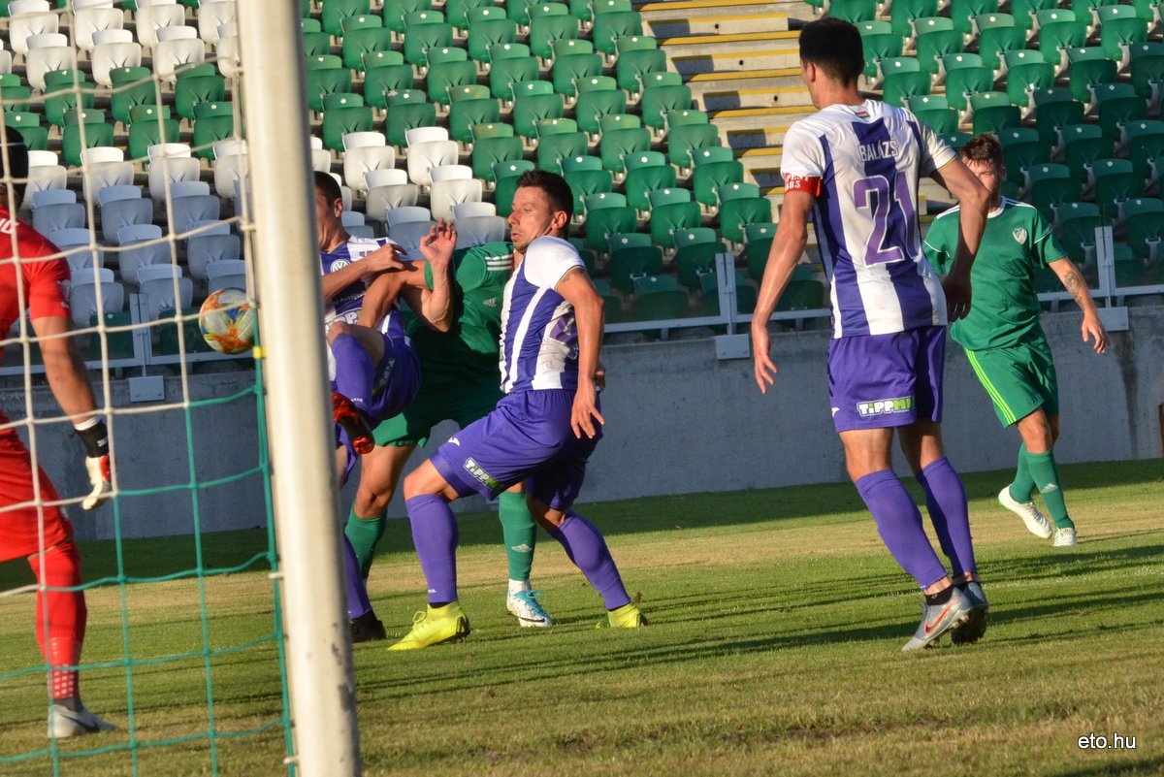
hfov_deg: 11.8
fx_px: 5628
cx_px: 582
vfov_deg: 7.9
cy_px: 388
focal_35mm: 174
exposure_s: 1/1600
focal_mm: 116
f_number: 10
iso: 1000
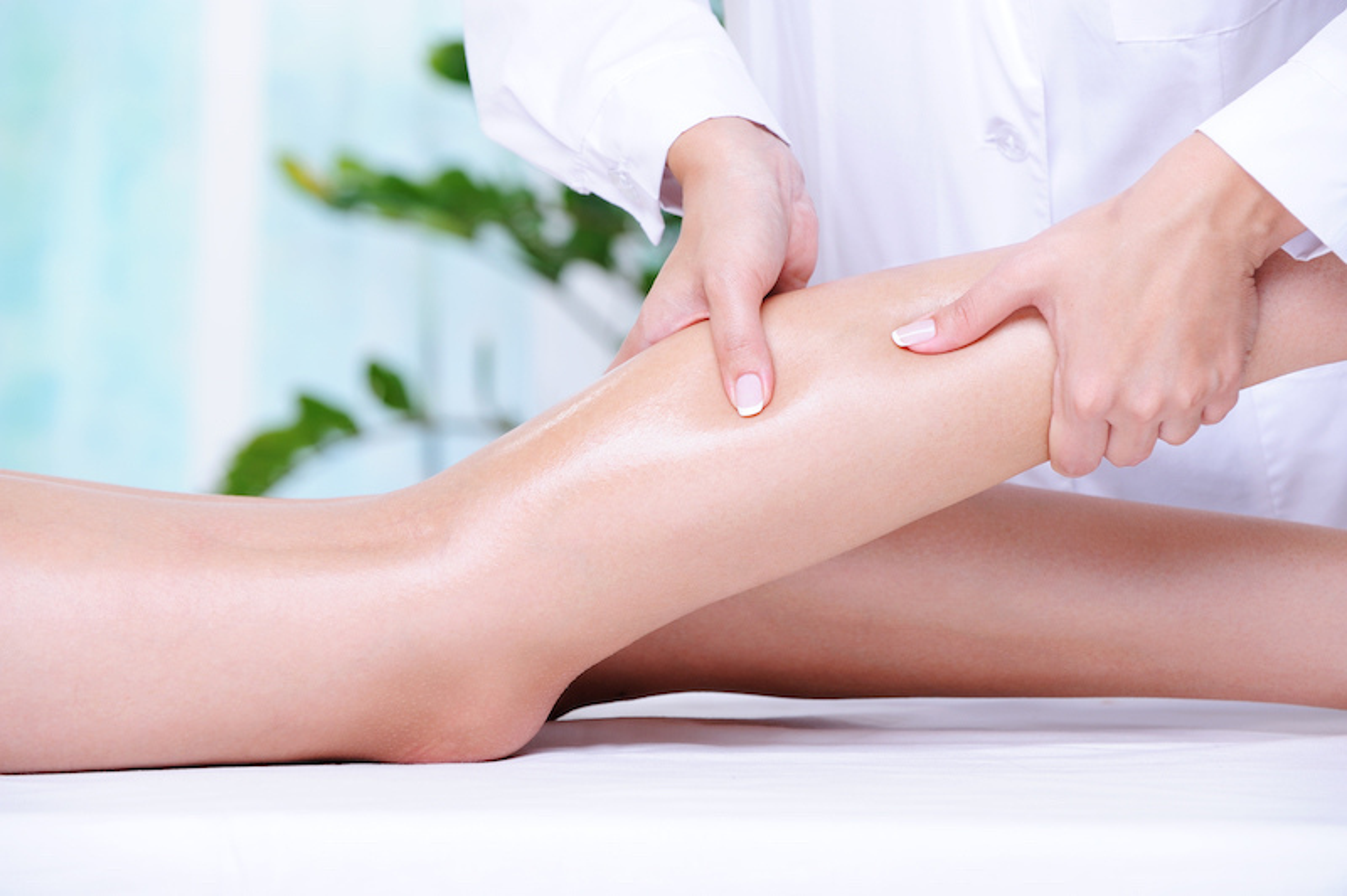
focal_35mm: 140
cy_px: 448
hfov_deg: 14.7
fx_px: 5234
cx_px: 674
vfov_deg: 9.8
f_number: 6.3
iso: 200
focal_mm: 140
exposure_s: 1/200
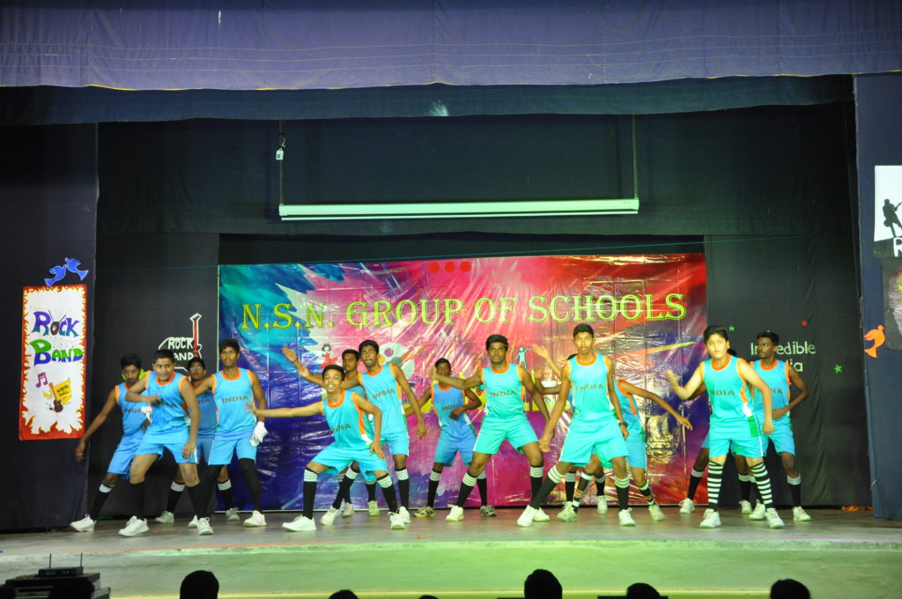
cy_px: 300
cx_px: 451
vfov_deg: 26.4
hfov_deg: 38.9
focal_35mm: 51
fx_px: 1276
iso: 800
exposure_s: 1/125
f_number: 5.6
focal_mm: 34
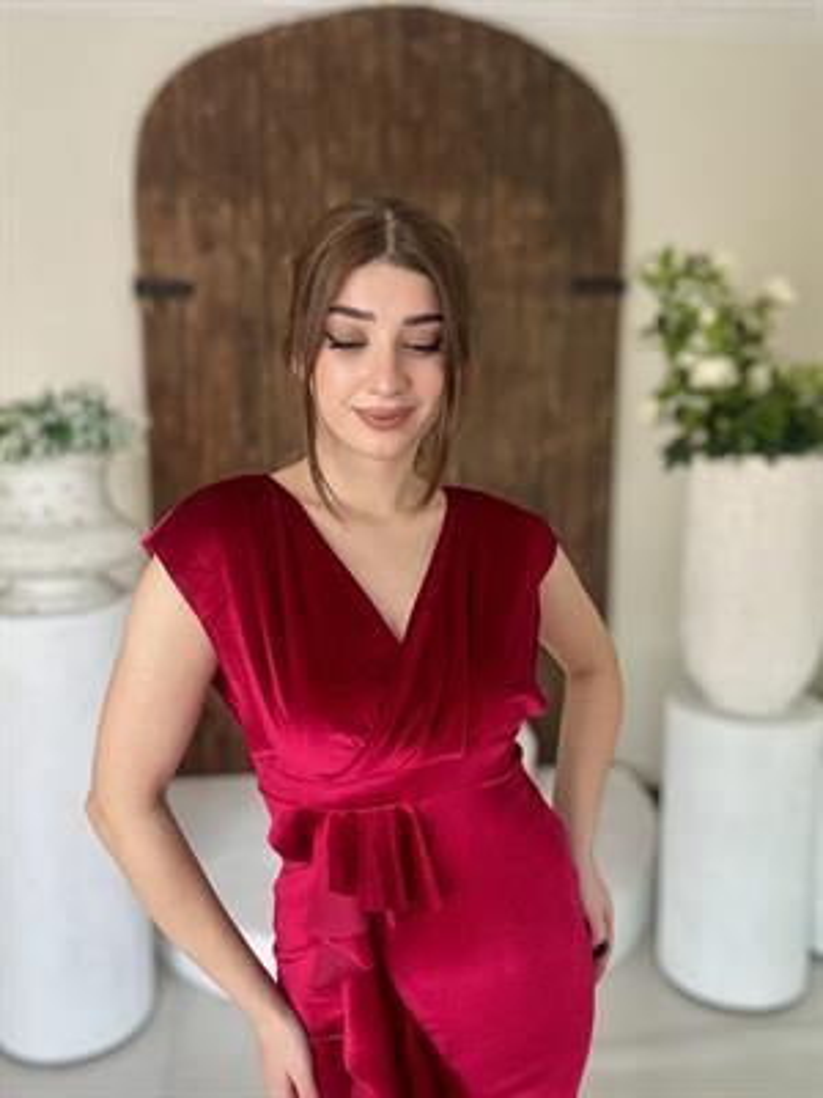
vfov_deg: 60.0
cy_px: 549
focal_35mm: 30
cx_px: 412
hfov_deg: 46.8
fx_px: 951
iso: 50
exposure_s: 1/100
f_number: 1.9
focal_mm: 2.69
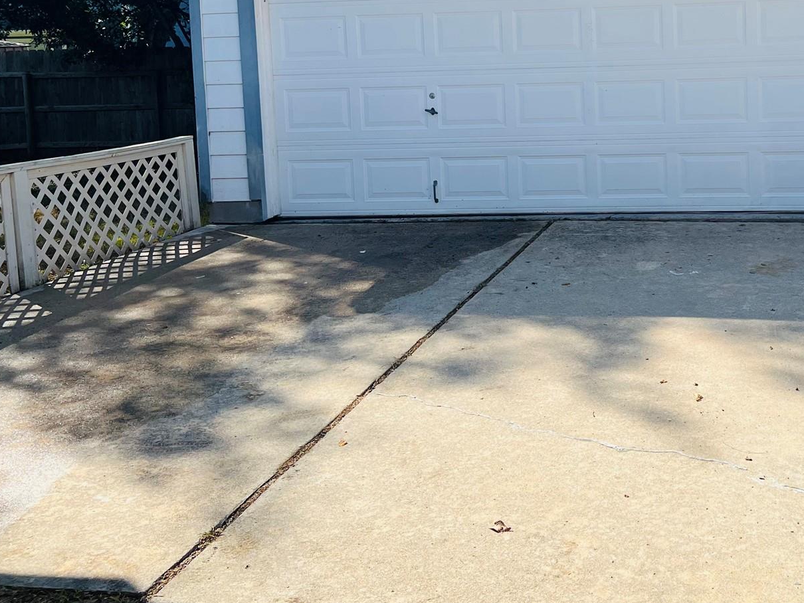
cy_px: 135
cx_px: 640
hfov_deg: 41.2
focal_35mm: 44
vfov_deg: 32.1
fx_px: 1022
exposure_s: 1/3257
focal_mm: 5.7
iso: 50
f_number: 1.5
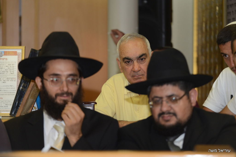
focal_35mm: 186
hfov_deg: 11.1
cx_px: 118
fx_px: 1219
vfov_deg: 7.4
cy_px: 78
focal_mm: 185
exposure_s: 1/200
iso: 1600
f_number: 4
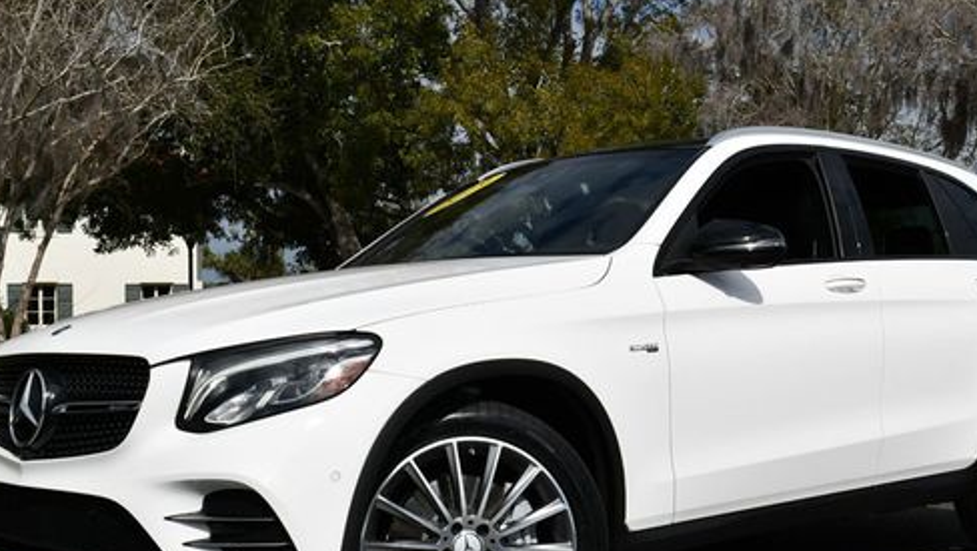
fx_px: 1425
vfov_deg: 21.9
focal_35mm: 55
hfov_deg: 37.8
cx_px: 549
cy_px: 299
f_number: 11
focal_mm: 20
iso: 100
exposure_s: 1/500
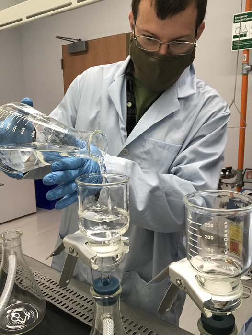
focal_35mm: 32
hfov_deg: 44.2
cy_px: 168
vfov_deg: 56.8
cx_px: 126
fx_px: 310
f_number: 2.2
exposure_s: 1/30
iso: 40
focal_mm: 2.87
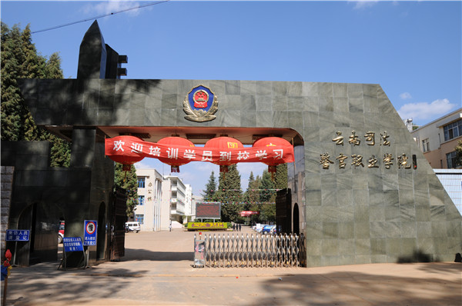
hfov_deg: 62.0
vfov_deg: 43.5
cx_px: 231
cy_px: 153
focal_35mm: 30
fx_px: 384
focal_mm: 20
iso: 200
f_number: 10
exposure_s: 1/320
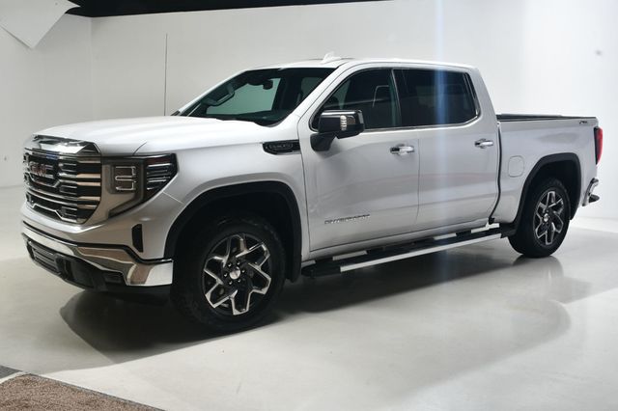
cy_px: 206
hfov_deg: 49.6
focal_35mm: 39
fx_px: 669
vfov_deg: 34.2
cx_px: 309
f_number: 13
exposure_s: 1/160
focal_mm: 26
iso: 100
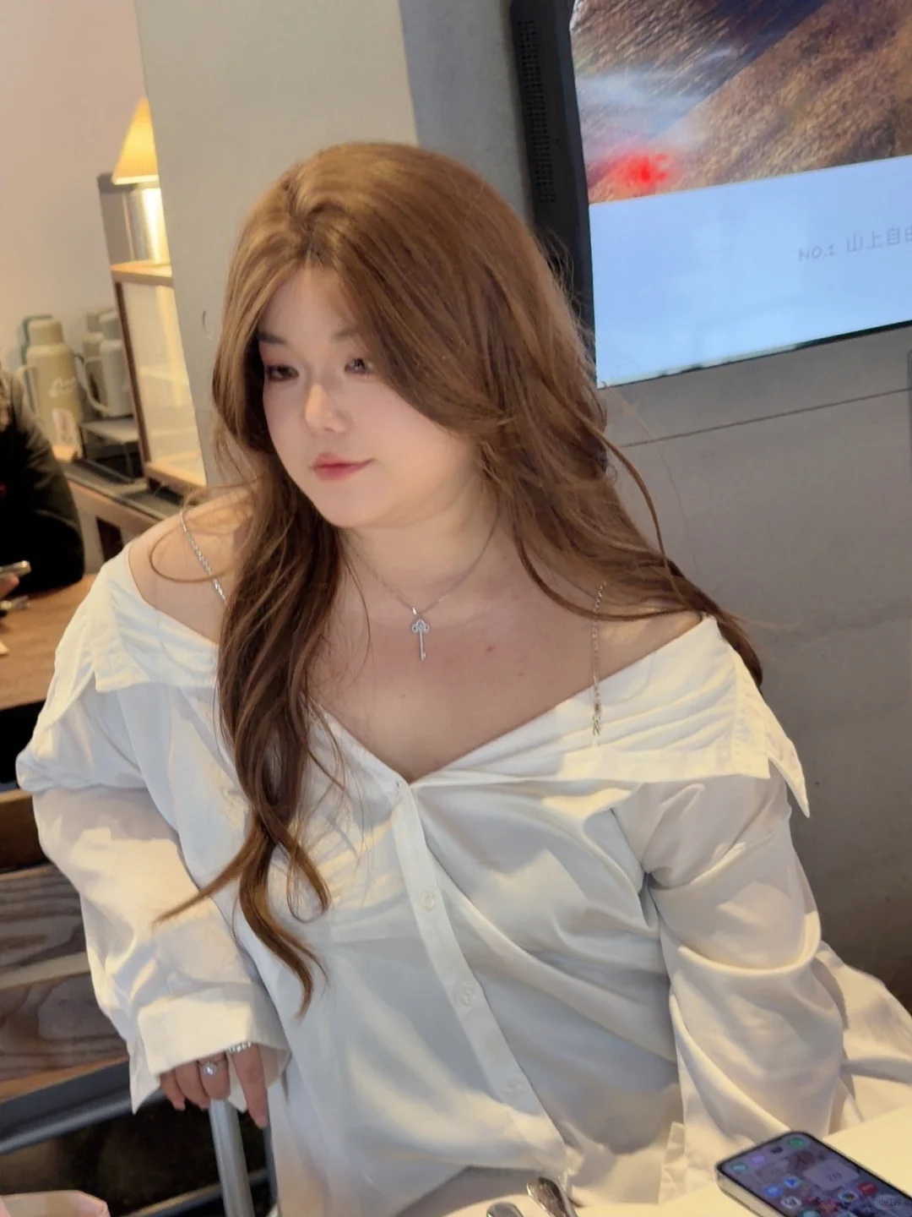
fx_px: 1686
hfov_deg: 30.3
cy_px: 608
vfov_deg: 39.7
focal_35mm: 48
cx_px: 456
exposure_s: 1/33
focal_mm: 6.76
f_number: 1.78
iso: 250
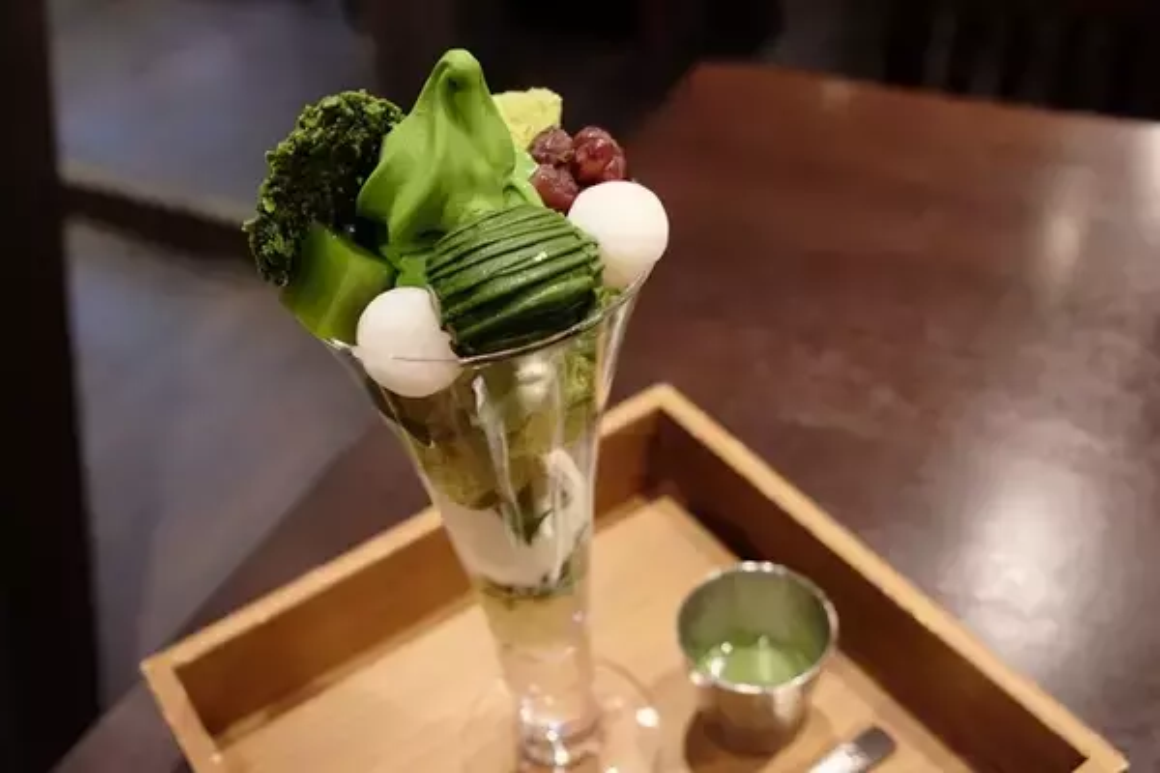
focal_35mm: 38
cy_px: 386
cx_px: 580
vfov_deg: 35.1
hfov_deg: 50.7
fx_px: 1224
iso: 6400
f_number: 4
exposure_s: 1/60
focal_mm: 25.4
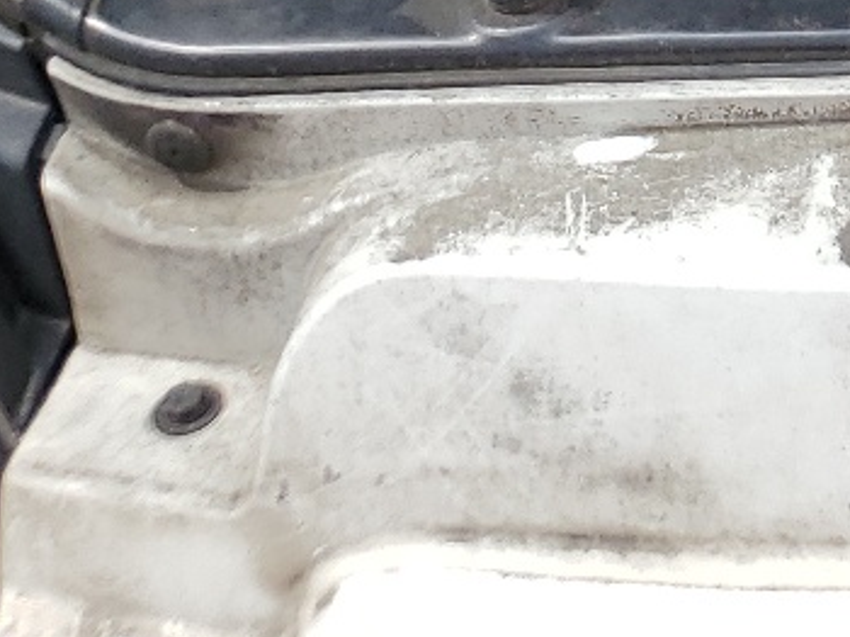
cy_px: -639
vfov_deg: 11.2
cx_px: 1608
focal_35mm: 119
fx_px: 2920
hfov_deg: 14.3
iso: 50
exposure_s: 1/2500
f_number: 1.5
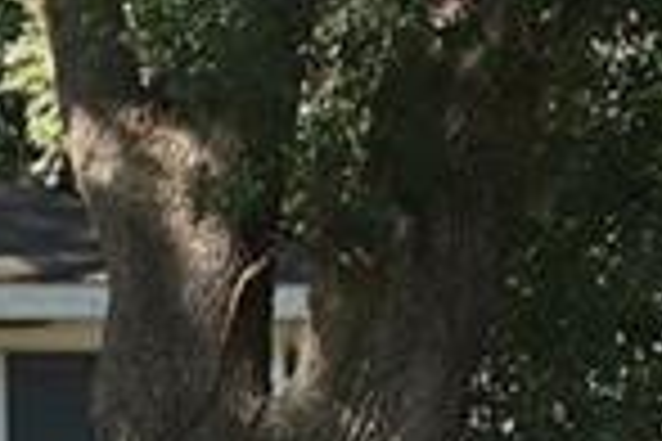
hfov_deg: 7.5
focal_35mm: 251
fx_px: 4615
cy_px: 448
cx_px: -1108
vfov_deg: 5.5
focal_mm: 36
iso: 125
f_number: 8
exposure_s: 1/125
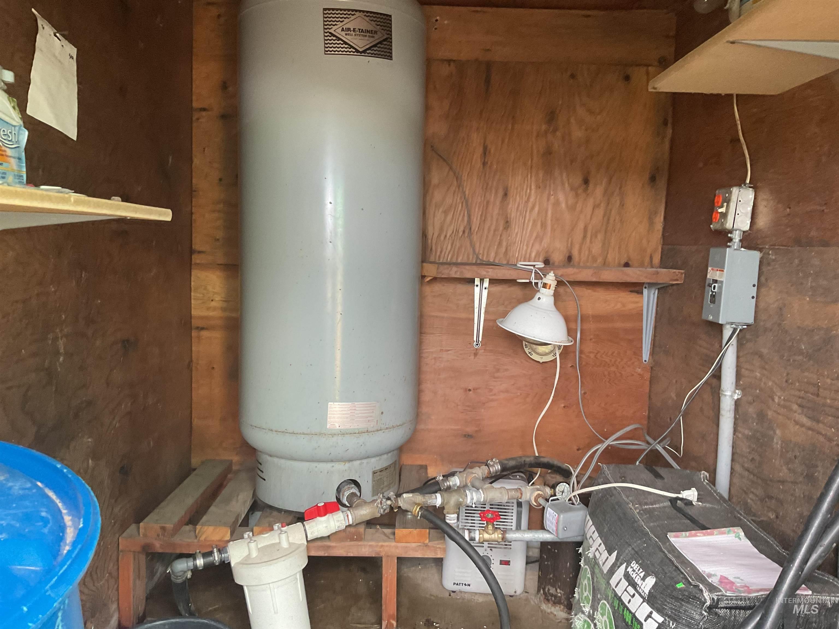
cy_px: 314
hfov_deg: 61.7
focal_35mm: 29
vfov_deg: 48.2
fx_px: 703
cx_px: 420
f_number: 1.8
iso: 200
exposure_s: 1/60
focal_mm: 3
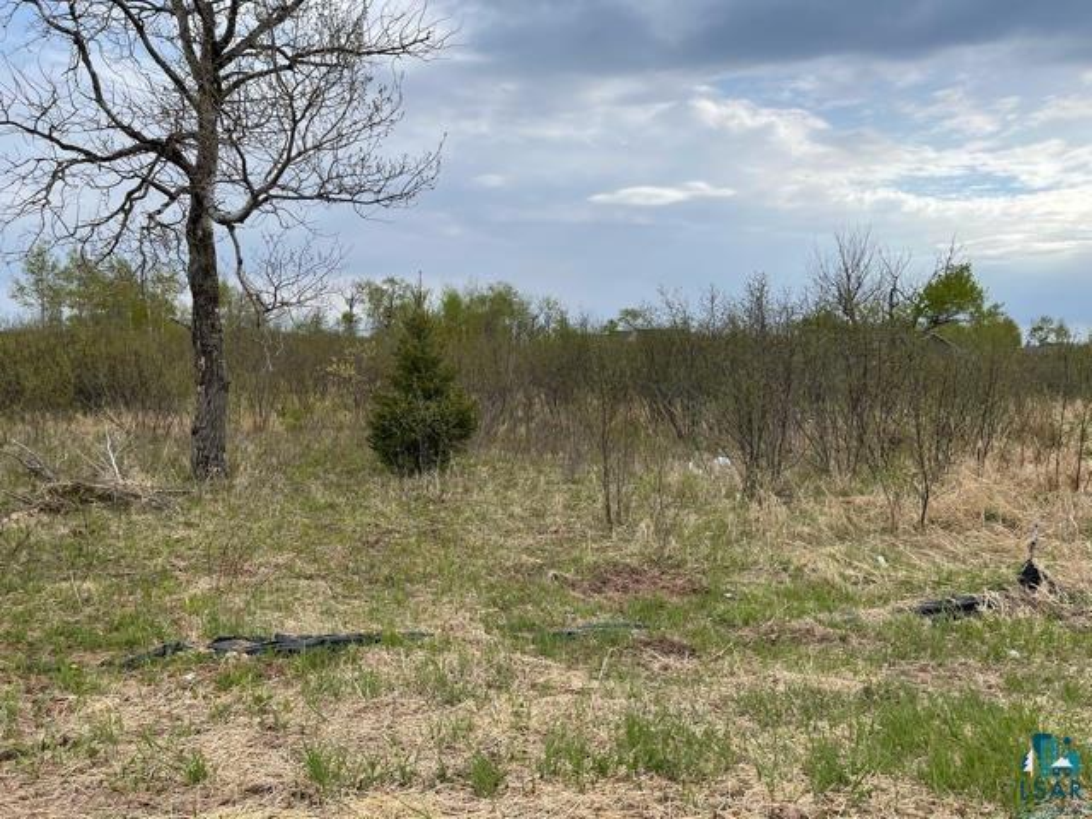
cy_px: 410
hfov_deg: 67.3
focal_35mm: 26
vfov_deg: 53.1
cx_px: 546
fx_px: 820
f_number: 1.6
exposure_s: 1/4202
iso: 32
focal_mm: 5.1
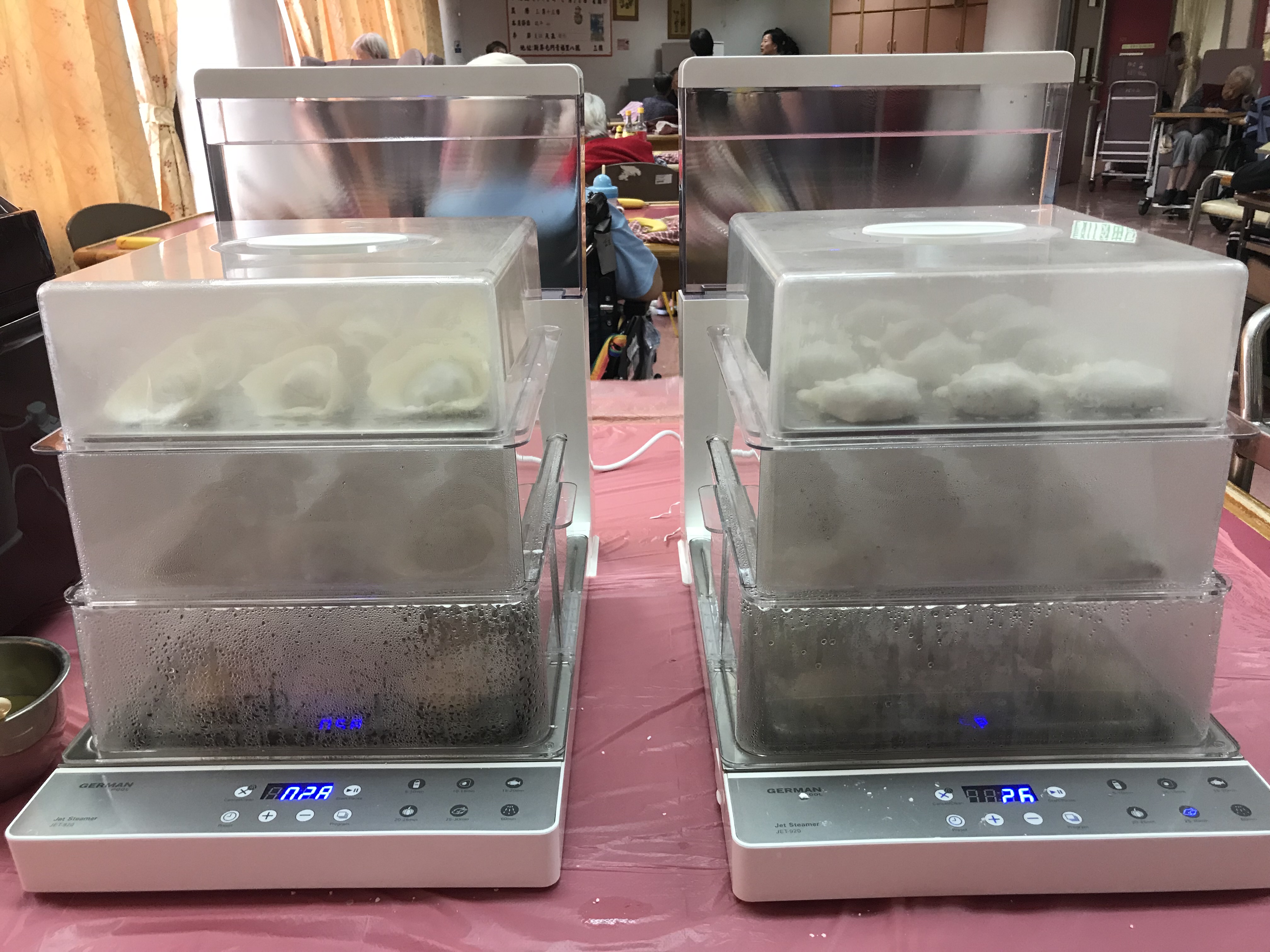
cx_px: 635
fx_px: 1027
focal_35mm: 28
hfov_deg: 63.4
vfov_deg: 49.7
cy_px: 476
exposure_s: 1/25
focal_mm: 3.99
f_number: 1.8
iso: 40
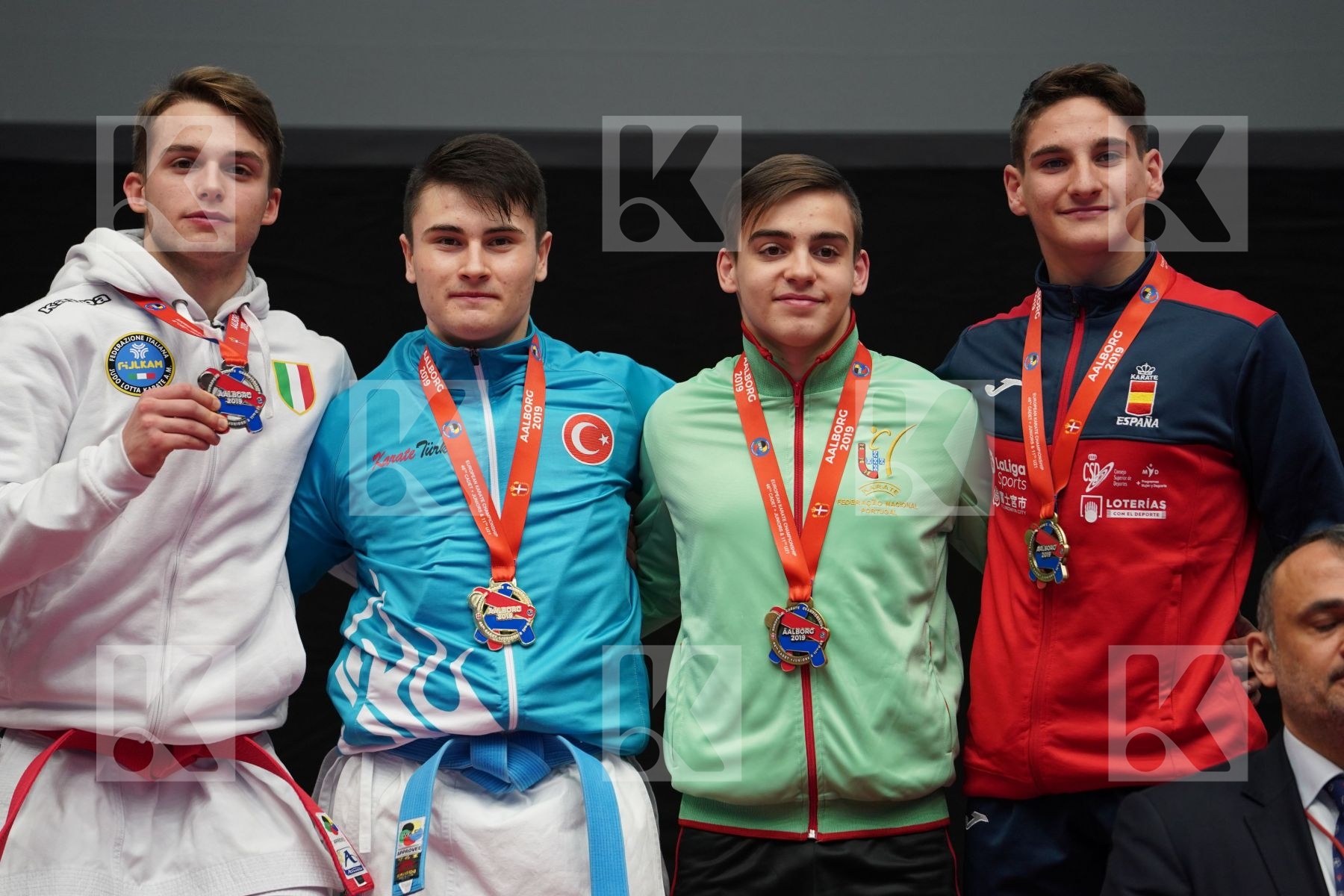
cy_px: 448
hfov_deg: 10.3
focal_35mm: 200
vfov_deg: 6.9
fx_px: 7466
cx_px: 672
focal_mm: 200
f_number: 2.8
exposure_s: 1/320
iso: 1000
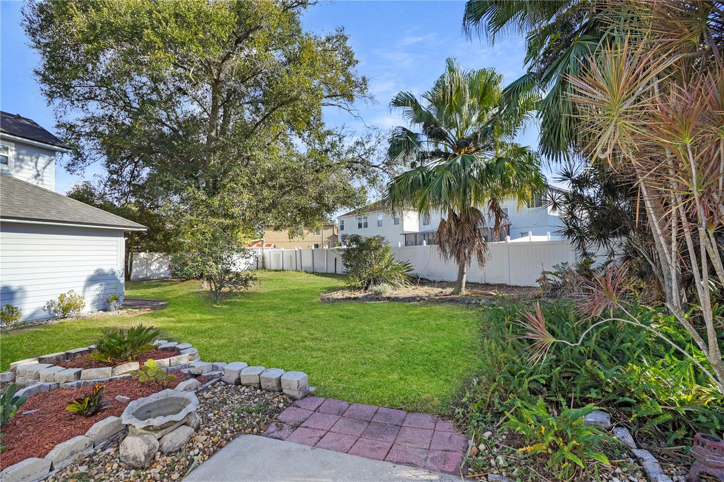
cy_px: 241
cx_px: 362
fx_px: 322
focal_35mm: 16
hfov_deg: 96.7
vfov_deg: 73.7
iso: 100
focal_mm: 16
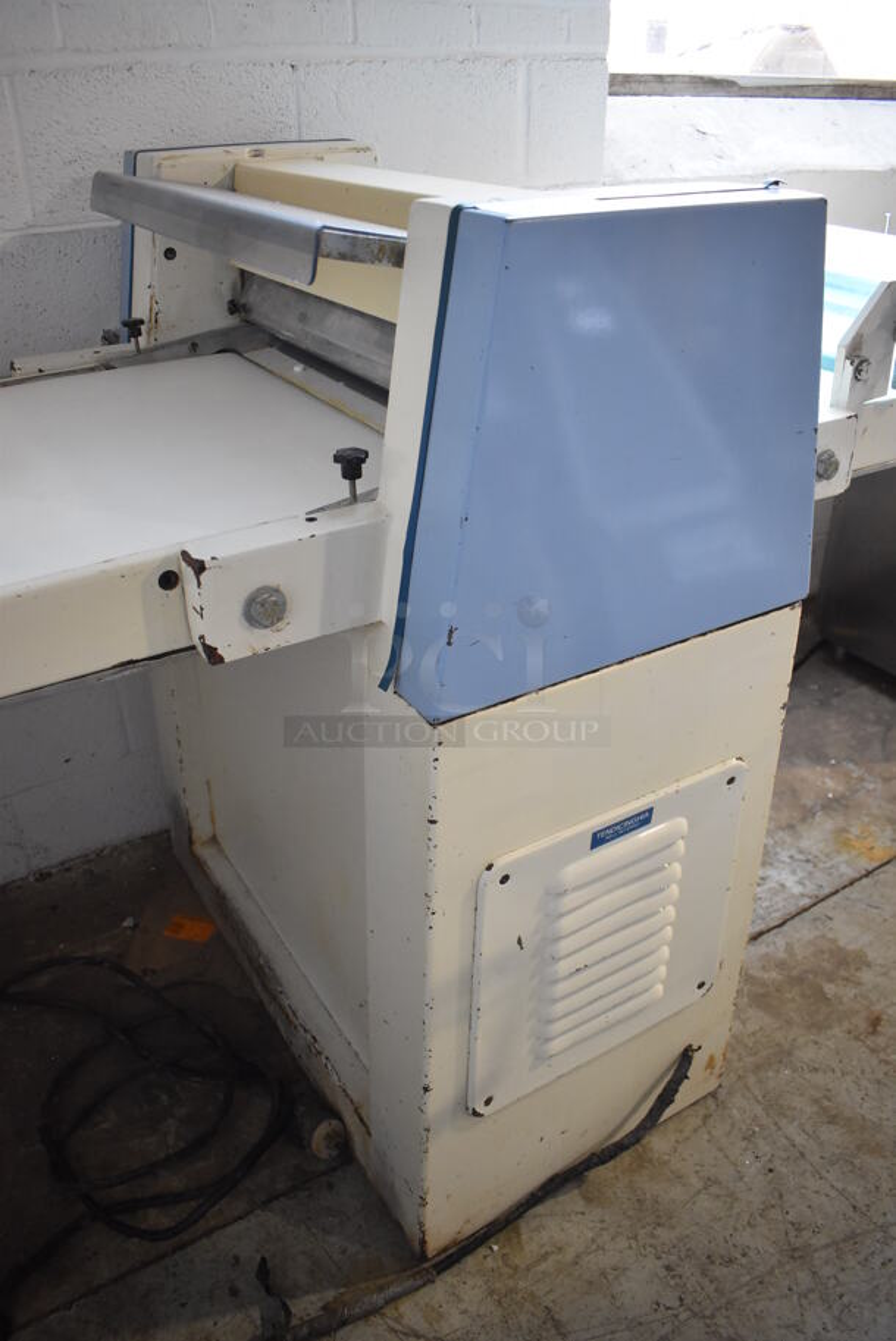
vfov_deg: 67.3
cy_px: 670
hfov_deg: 48.0
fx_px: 1006
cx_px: 448
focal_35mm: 27
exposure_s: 1/125
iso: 2000
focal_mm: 18
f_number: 3.5
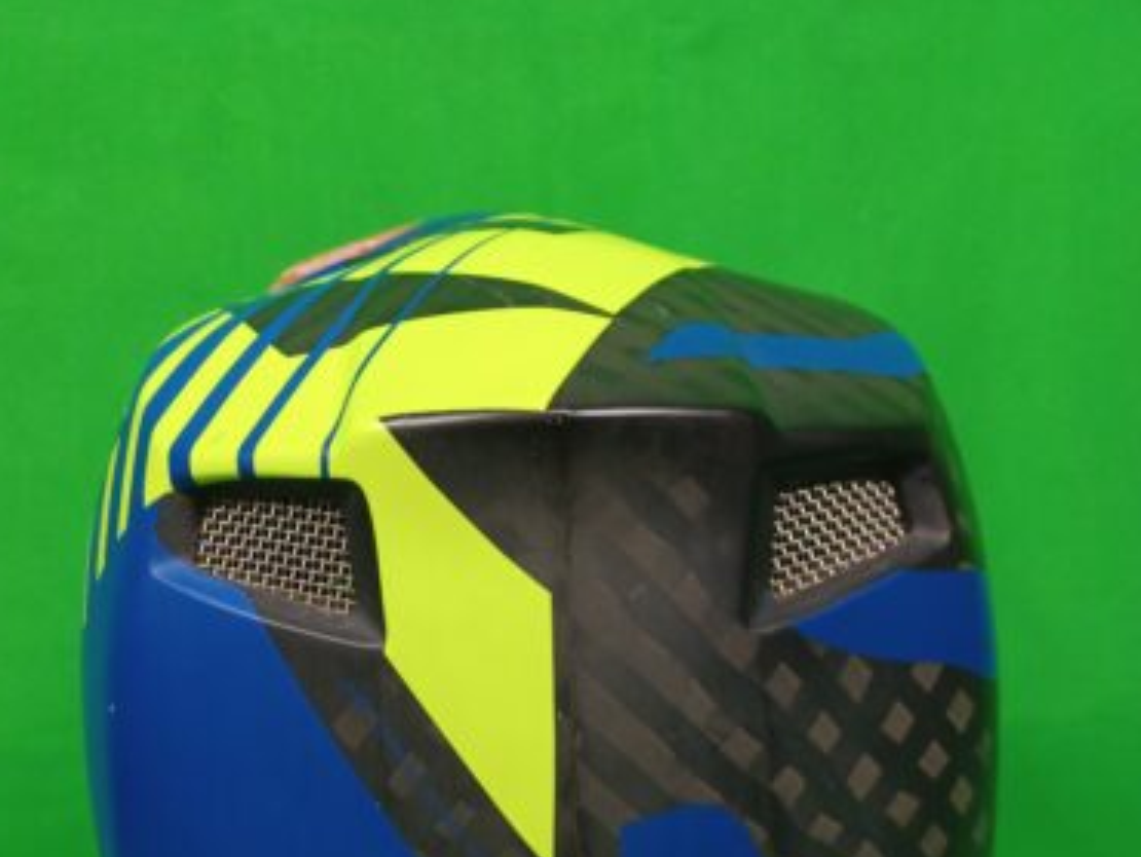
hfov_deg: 65.2
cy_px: 450
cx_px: 527
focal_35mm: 27
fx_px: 891
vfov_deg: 51.4
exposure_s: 1/50
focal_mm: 4.6
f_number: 1.8
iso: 400
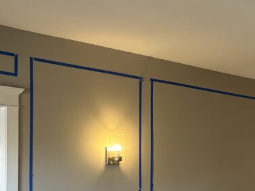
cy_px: 189
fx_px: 523
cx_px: 250
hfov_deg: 26.1
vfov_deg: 20.1
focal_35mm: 71
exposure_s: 1/60
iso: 80
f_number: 1.6
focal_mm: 5.96
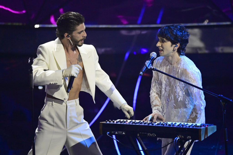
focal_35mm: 300
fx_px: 1941
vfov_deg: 4.6
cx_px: 116
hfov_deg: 6.9
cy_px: 78
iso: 4000
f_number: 2.8
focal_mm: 300
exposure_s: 1/1000
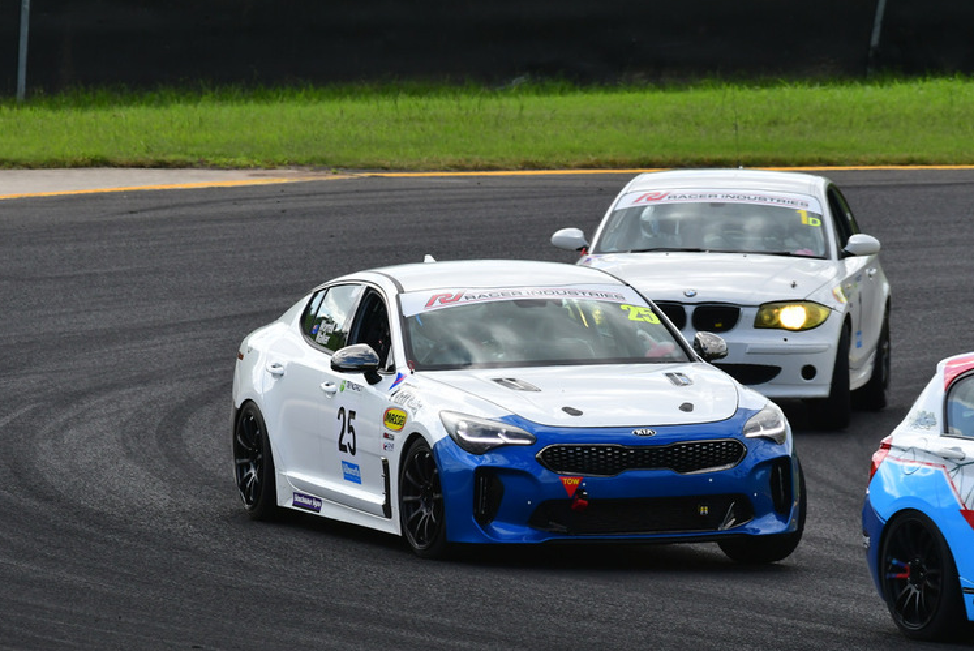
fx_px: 14780
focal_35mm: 546
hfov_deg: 3.8
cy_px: 312
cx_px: 493
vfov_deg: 2.5
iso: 800
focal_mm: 340
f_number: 11
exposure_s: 1/640
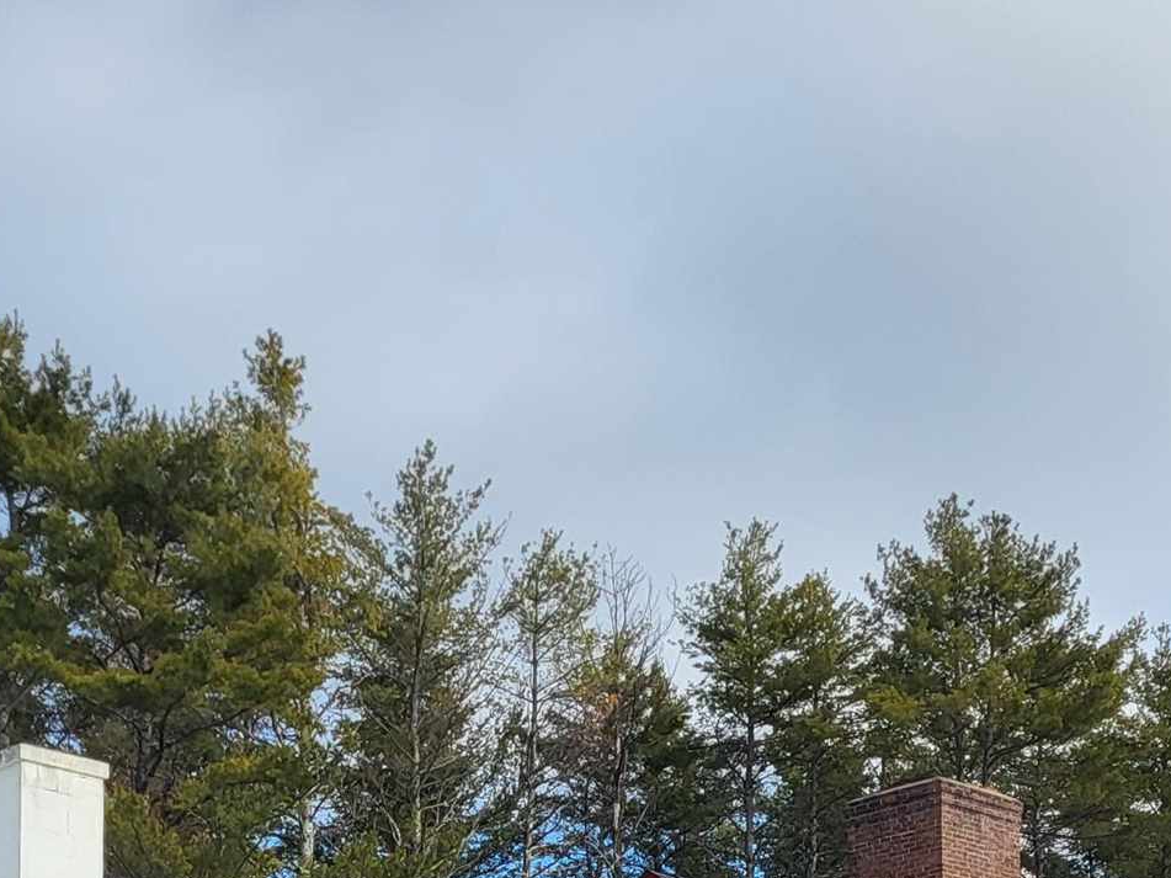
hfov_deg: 23.3
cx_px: 617
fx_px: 2841
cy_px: 1260
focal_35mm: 84
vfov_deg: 16.3
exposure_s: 1/1994
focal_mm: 5.4
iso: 40
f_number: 1.8
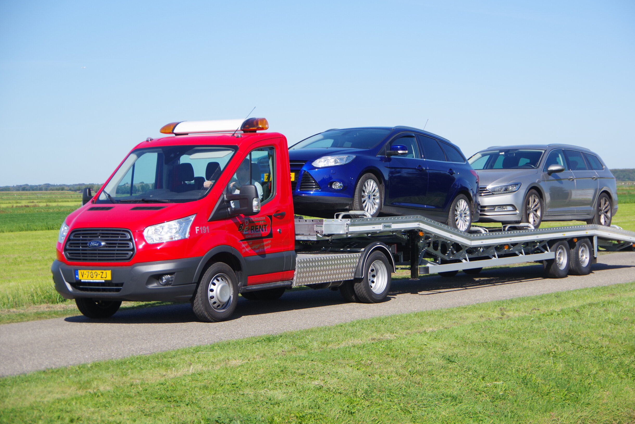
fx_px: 1464
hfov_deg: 24.5
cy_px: 208
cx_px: 325
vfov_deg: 16.5
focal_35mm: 83
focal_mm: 53
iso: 200
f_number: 5
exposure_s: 1/1000
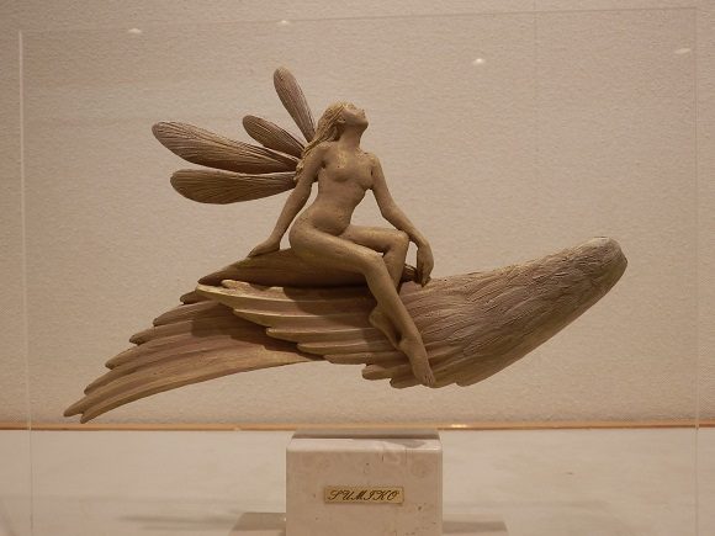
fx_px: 868
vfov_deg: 34.3
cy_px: 268
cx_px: 358
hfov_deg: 44.8
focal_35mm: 42
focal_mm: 7.4
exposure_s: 1/40
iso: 80
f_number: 4
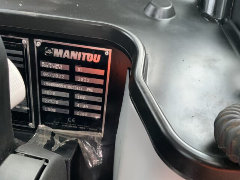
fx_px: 201
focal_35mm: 29
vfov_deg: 48.2
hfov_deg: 61.7
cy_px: 90
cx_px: 120
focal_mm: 3
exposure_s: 1/45
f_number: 1.8
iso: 320
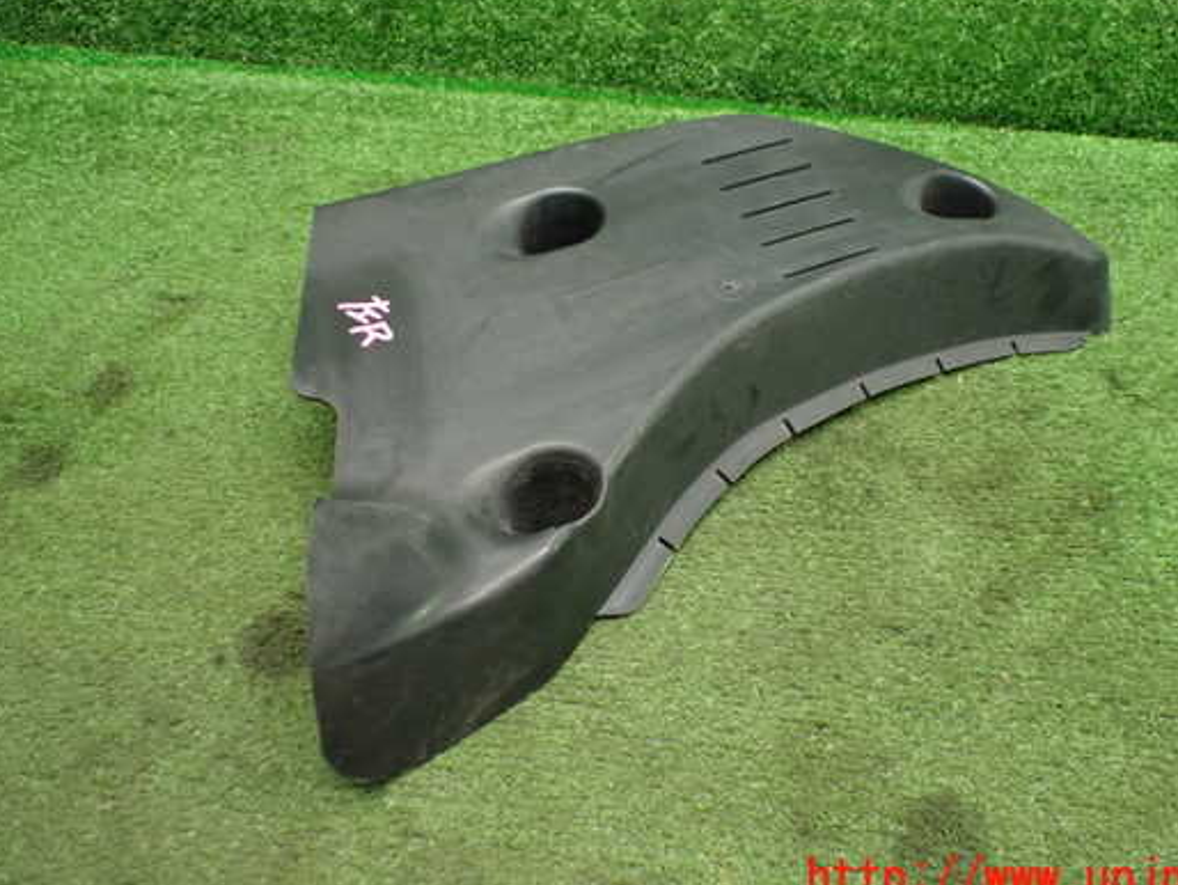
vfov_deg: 40.7
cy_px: 392
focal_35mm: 35
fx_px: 1192
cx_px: 637
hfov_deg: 52.5
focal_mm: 5.4
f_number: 2.3
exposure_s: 1/100
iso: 800
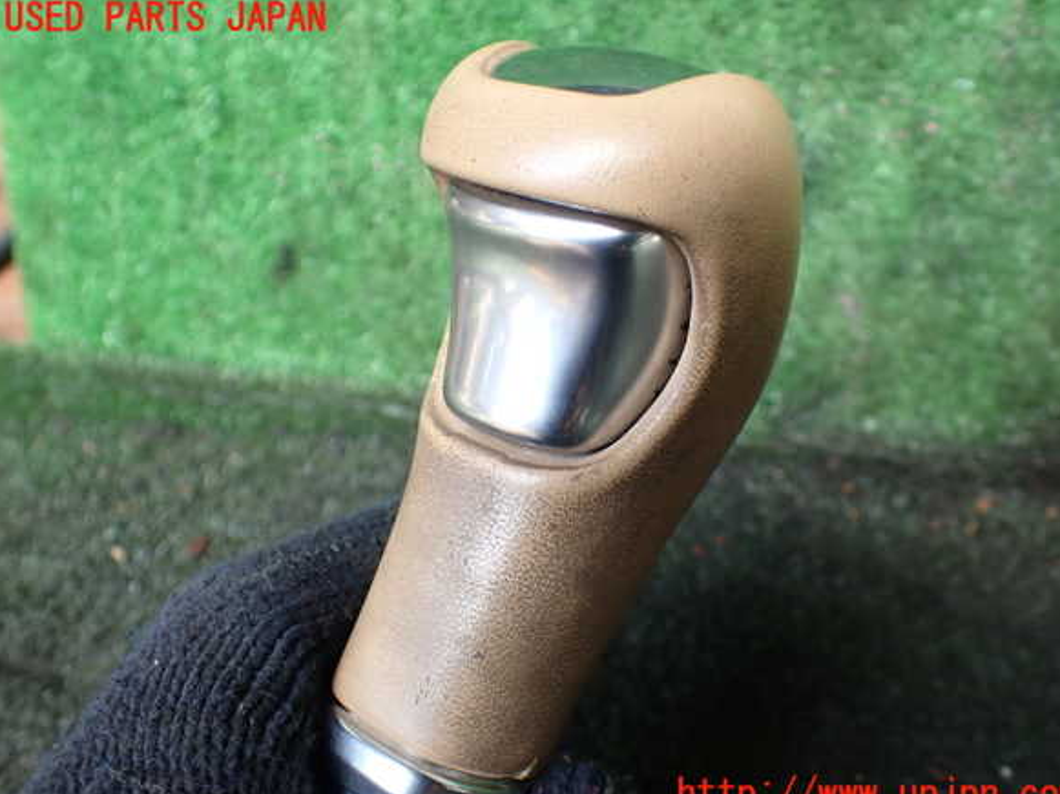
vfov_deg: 45.4
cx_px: 542
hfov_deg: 58.4
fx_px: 949
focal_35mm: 31
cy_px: 407
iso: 160
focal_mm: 5.4
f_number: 2.3
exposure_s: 1/125
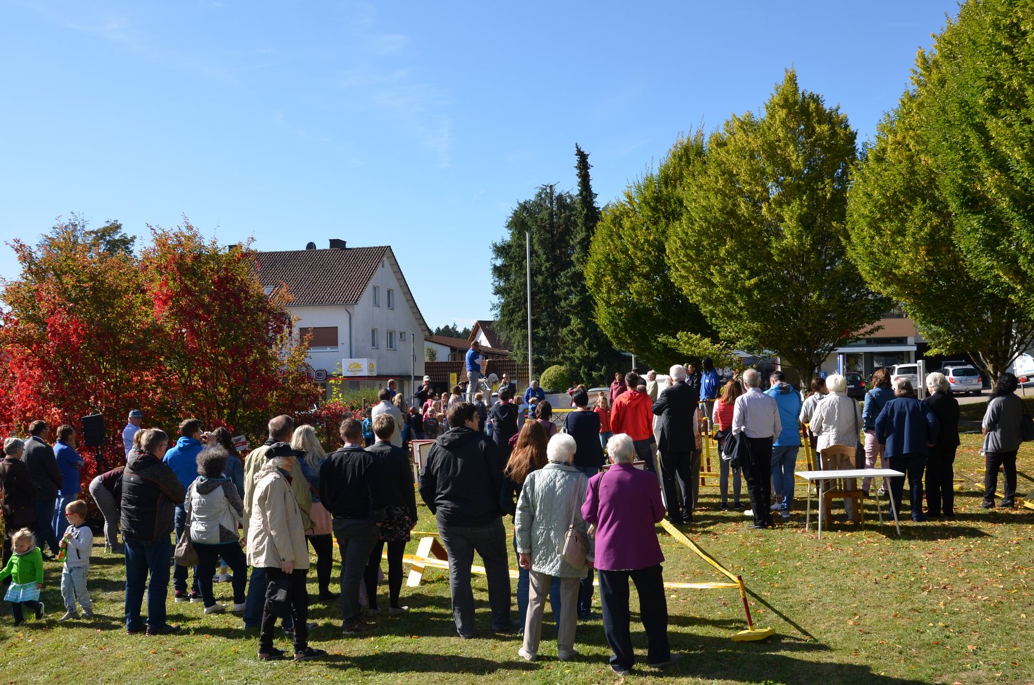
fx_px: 1032
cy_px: 342
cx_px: 517
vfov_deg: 36.7
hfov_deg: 53.2
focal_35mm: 36
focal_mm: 24
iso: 100
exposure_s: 1/250
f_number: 6.3
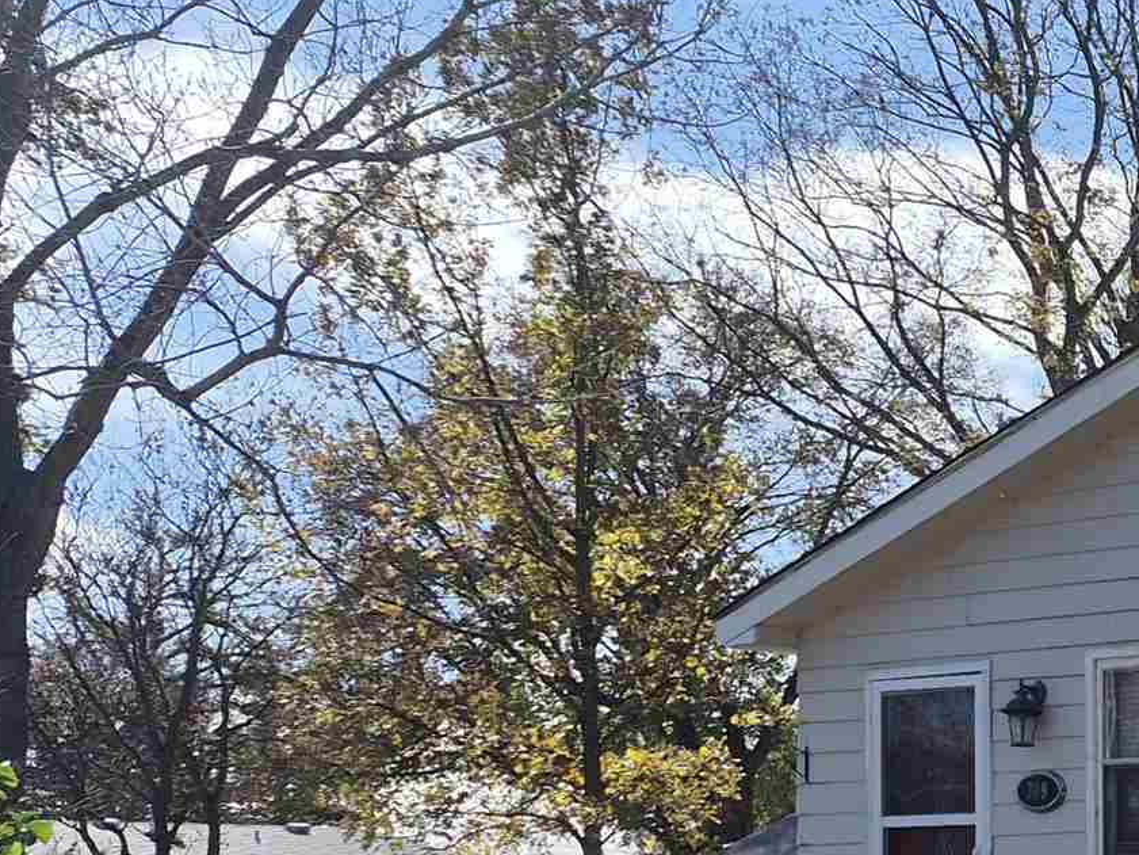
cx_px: 2071
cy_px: 898
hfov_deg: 18.2
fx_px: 2764
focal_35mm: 84
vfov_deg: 17.1
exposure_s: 1/1584
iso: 25
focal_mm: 5.4
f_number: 1.8
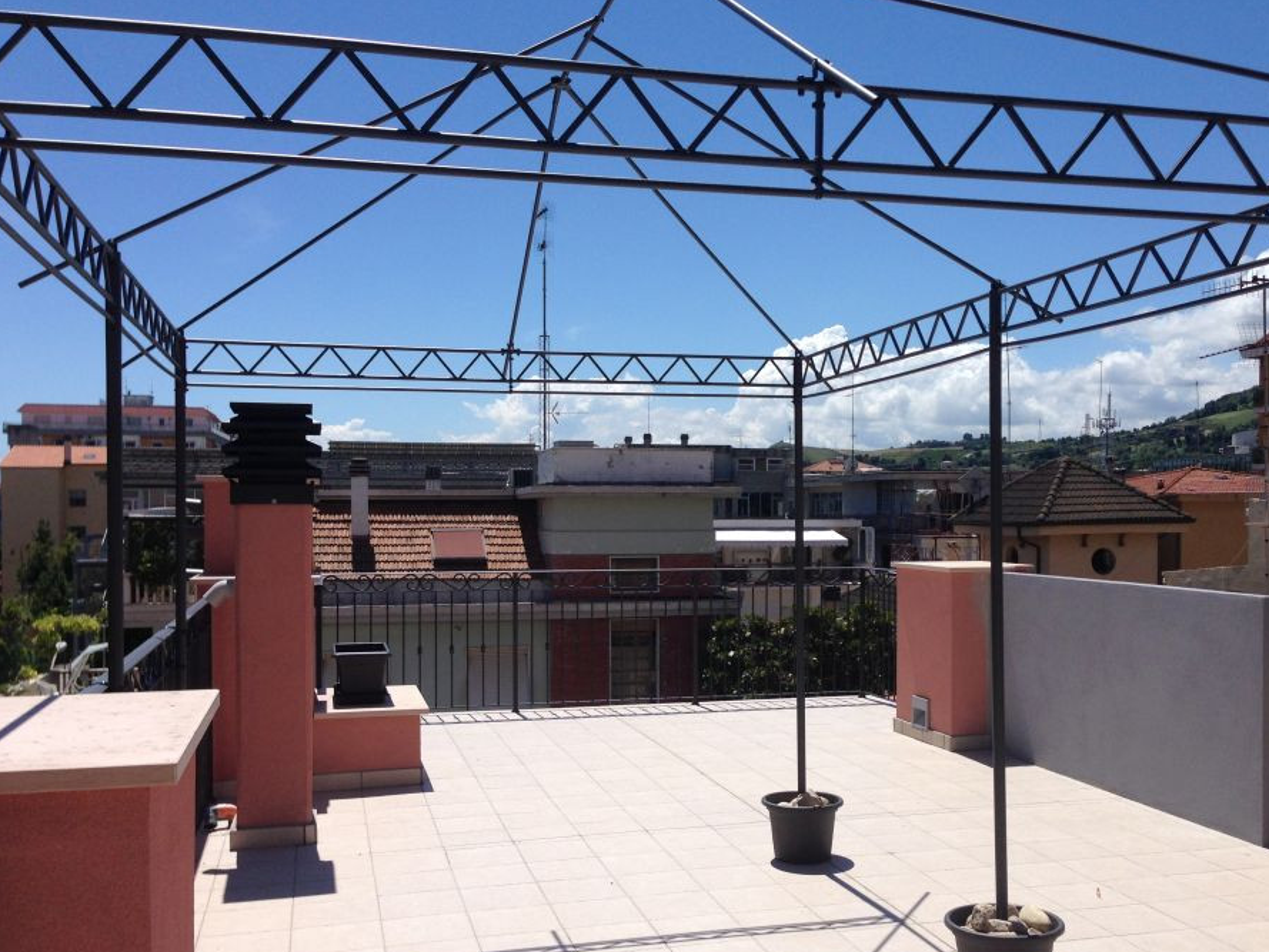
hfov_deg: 48.9
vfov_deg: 37.7
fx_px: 1393
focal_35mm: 38
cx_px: 705
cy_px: 540
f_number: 2.4
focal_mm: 4.12
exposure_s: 1/3012
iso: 50
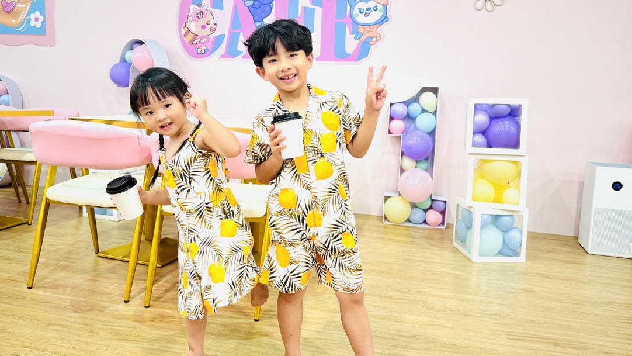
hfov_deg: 66.1
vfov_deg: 40.0
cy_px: 140
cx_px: 317
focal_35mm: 29
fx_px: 486
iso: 125
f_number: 1.78
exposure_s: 1/60
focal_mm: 6.76
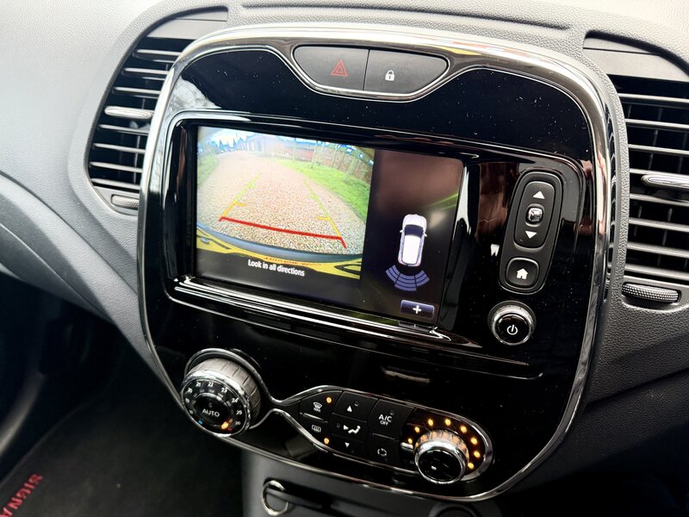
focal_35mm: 24
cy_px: 258
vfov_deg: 56.8
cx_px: 344
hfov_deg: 71.6
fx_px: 478
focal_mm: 6.76
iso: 400
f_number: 1.78
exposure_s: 1/60
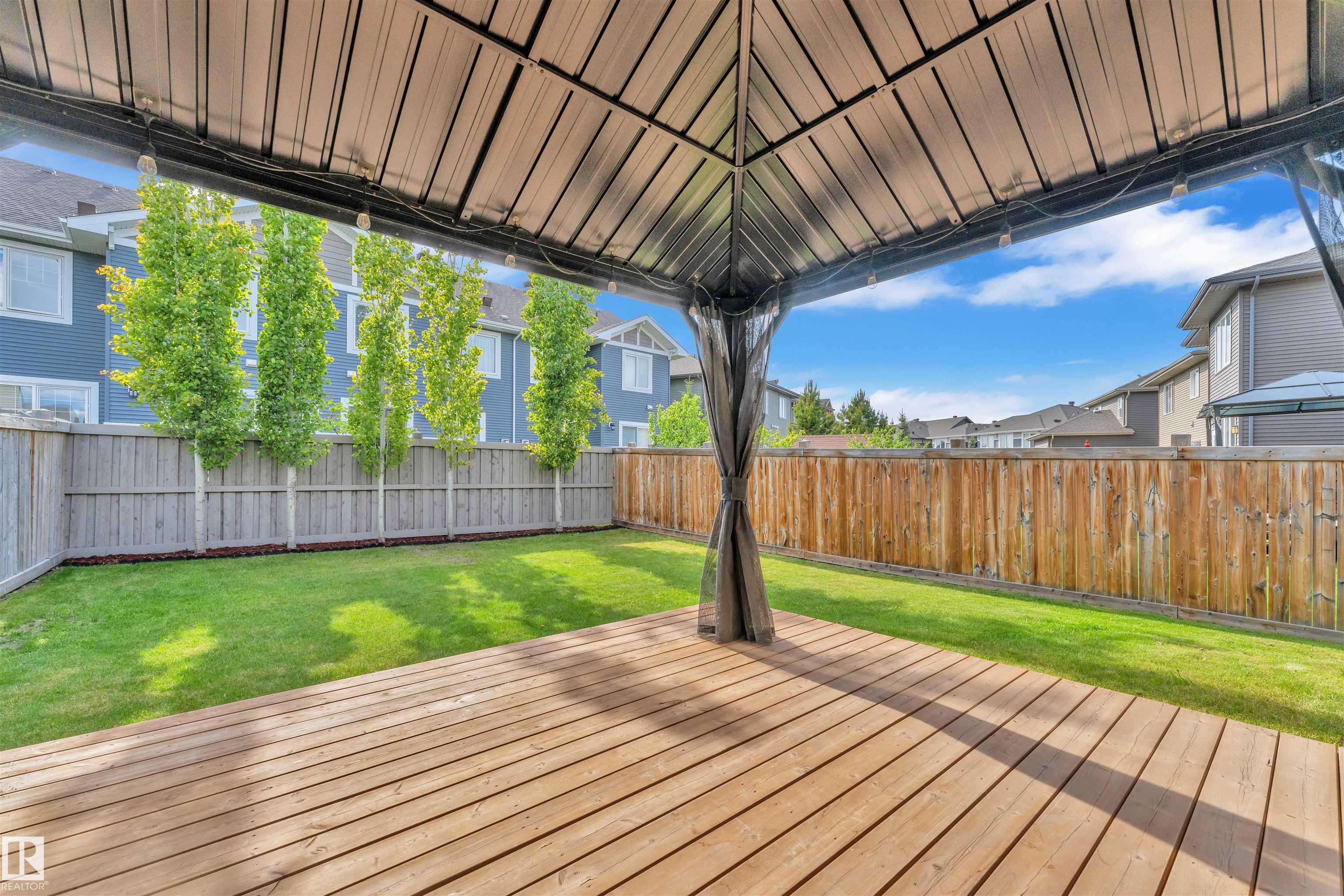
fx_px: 523
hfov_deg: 104.3
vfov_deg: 81.2
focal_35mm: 14
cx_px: 672
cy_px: 448
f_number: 8
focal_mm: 14
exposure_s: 1/640
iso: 400
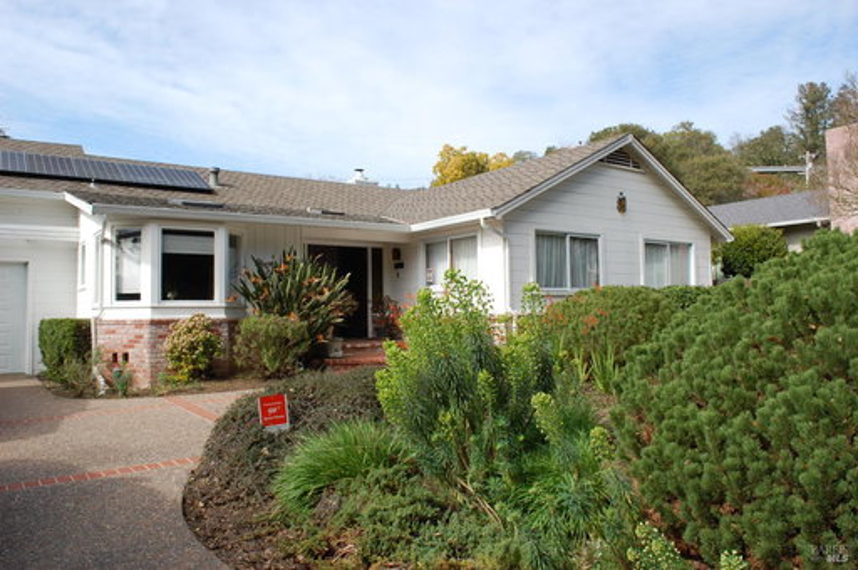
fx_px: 643
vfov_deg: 47.8
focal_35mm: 27
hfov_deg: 67.4
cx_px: 429
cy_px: 285
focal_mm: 18
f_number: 8
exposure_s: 1/250
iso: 200
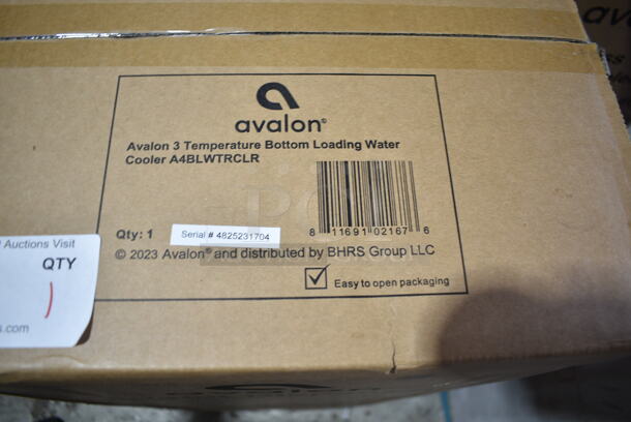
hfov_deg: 67.3
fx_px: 474
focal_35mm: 27
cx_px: 316
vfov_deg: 48.0
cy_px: 211
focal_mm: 18
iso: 100
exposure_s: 1/40
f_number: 3.5
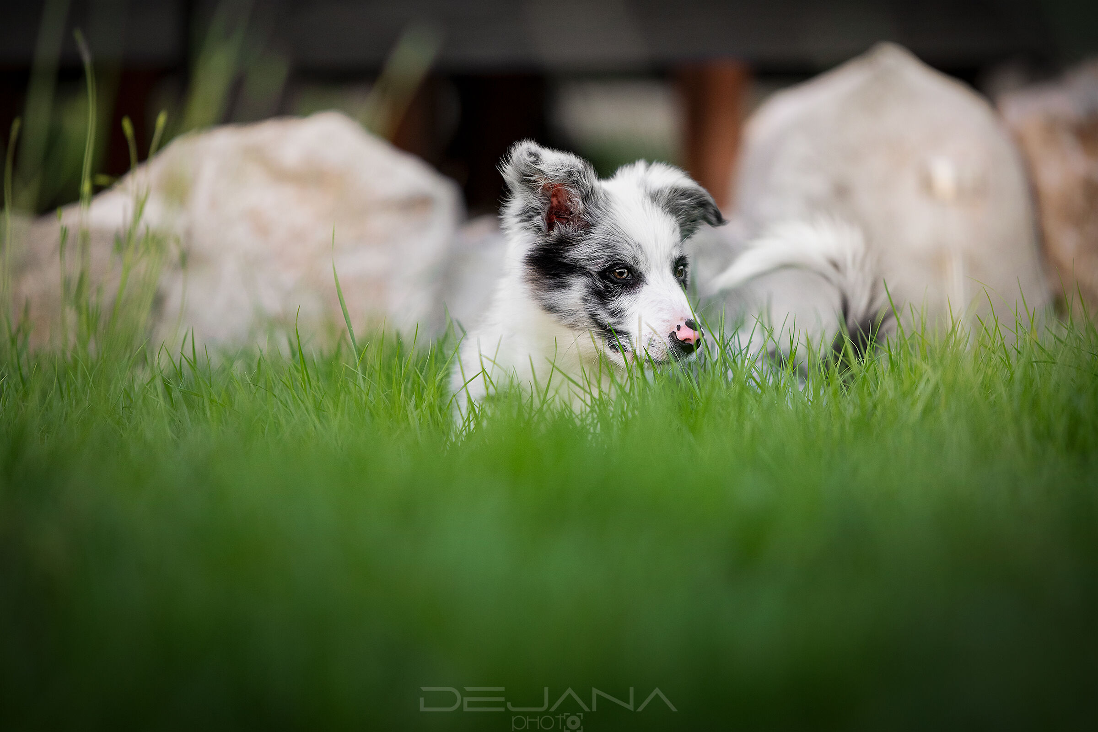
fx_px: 6100
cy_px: 366
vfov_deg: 6.9
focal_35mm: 200
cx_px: 549
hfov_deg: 10.3
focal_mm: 200
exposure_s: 1/640
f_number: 2.8
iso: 500
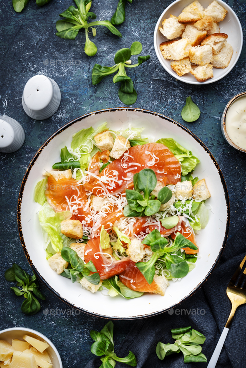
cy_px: 184
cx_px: 123
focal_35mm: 76
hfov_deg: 17.9
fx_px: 779
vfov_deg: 26.7
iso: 80
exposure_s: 1/160
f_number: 11
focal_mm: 50.5
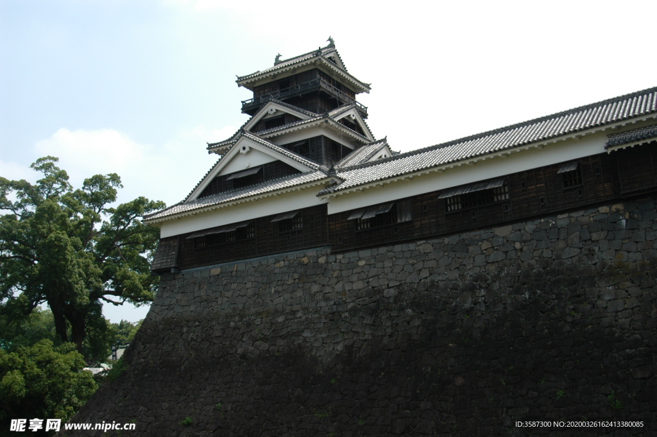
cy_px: 218
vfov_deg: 36.8
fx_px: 656
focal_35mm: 36
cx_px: 328
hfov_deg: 53.2
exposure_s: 1/500
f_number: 6.3
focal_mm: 24
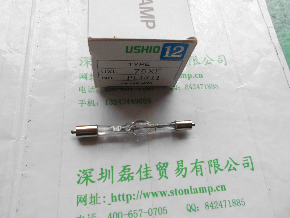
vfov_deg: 53.1
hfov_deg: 67.3
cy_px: 109
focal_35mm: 26
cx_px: 145
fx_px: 218
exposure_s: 1/49
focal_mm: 4.6
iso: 200
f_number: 3.2
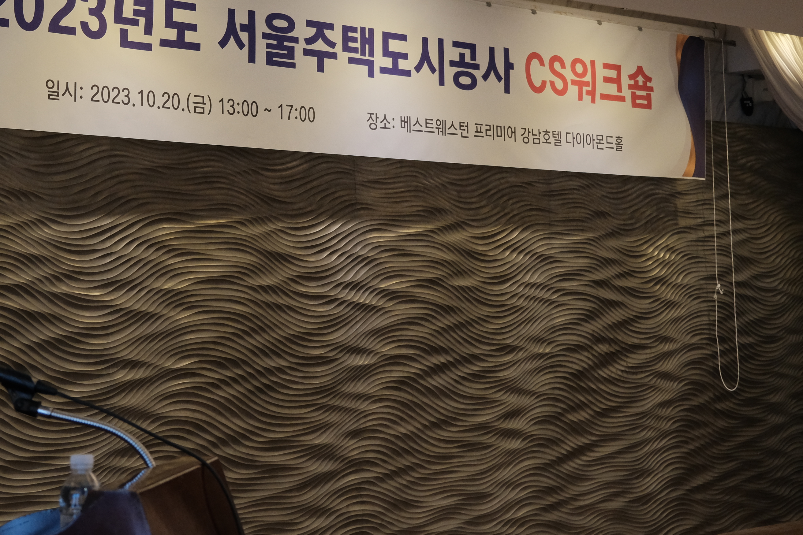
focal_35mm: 69
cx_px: 298
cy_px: 146
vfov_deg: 19.6
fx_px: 1539
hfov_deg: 29.1
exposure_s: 1/100
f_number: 4
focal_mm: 27.5
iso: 1600
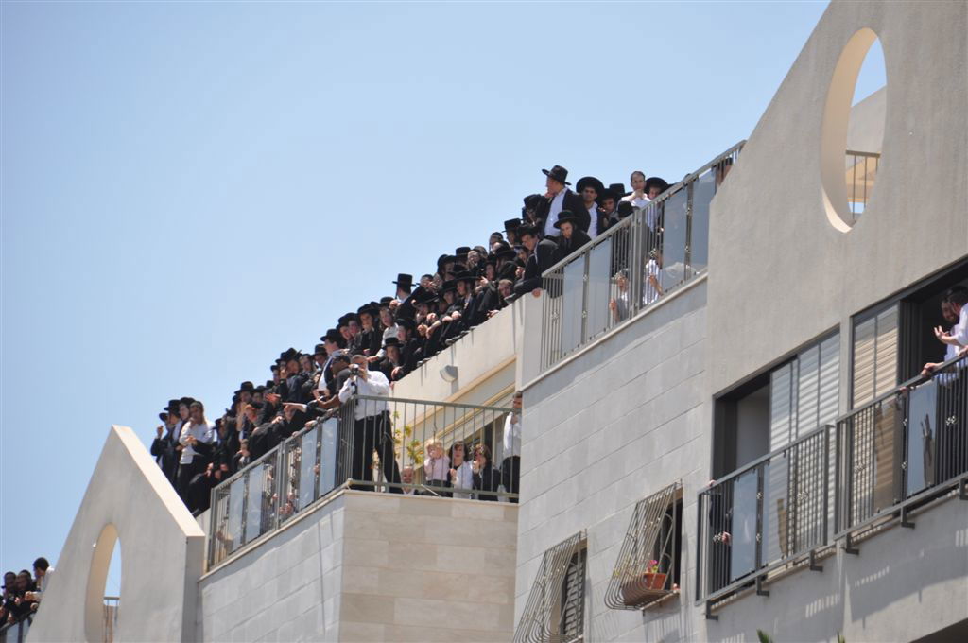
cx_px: 484
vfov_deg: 4.6
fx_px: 8056
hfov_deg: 6.9
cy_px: 322
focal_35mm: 300
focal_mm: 200
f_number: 6.3
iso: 200
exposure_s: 1/640
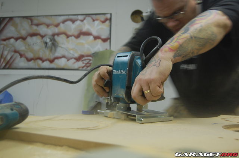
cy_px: 79
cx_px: 120
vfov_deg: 34.1
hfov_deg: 49.6
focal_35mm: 39
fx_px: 258
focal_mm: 26
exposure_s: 1/15
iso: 800
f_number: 4.2
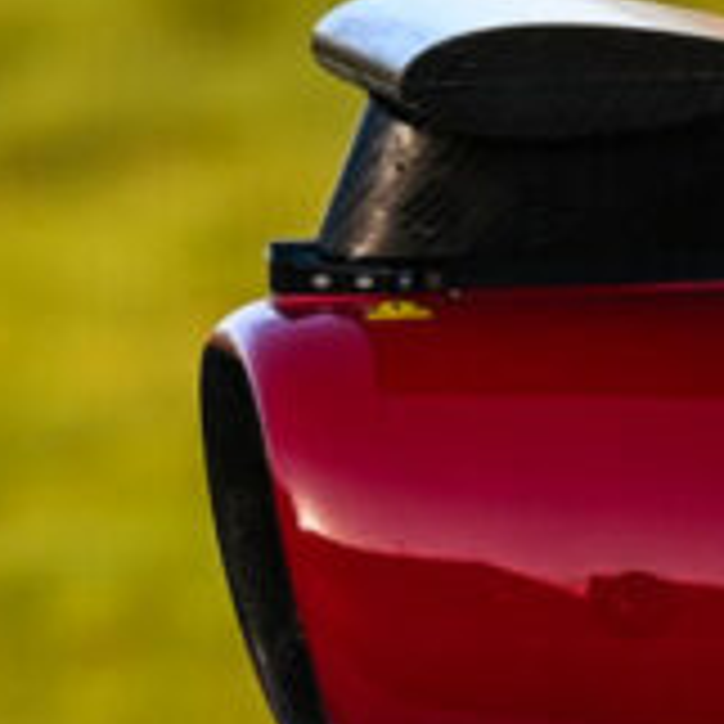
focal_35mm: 3769
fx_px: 89185
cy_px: 2073
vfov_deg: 0.5
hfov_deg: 0.5
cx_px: 378
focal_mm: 420
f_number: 5.6
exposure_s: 1/1000
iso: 800
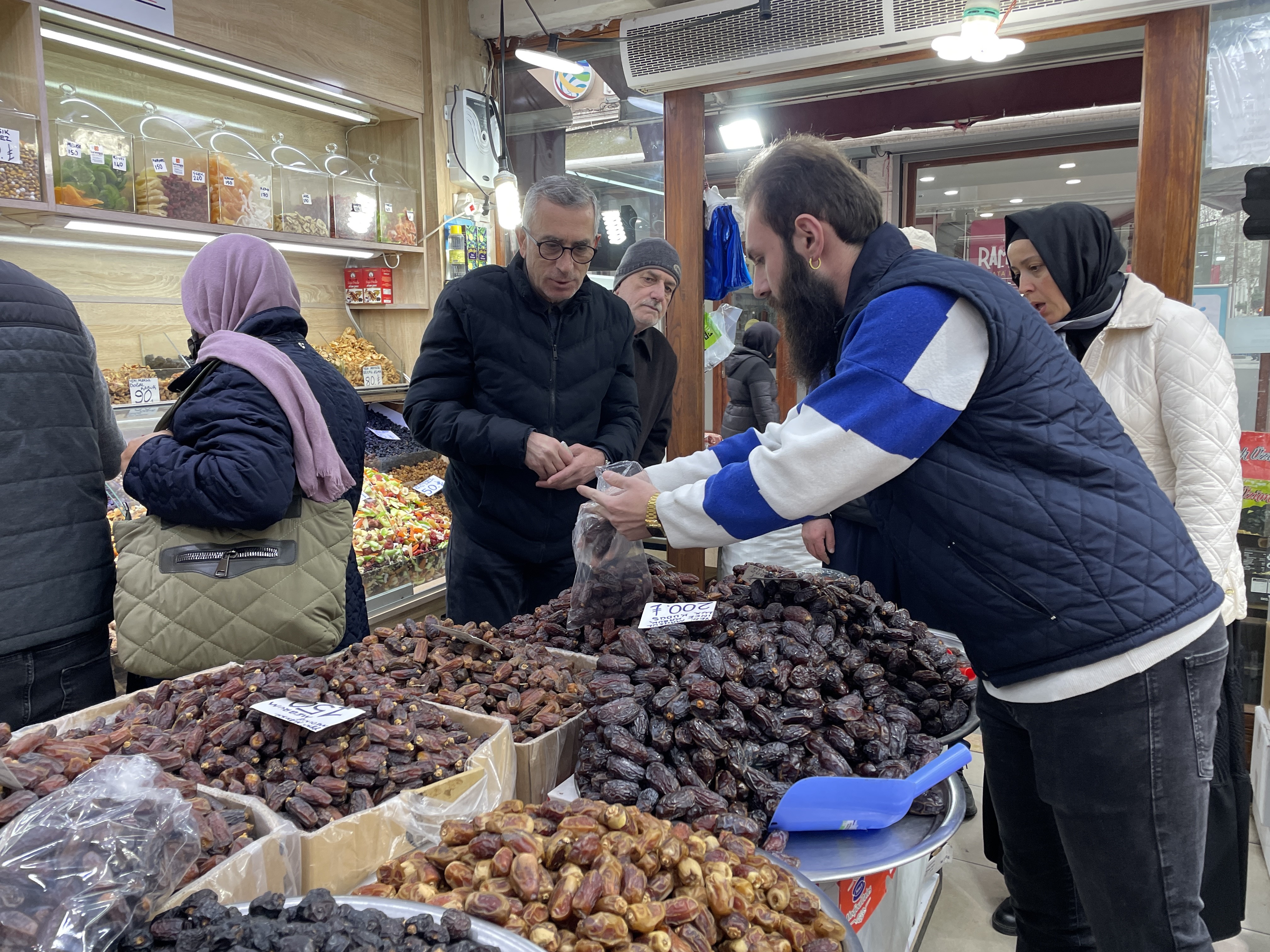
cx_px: 635
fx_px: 954
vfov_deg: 53.1
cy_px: 476
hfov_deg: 67.3
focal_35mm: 26
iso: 80
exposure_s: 1/100
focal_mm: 4.2
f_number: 1.6
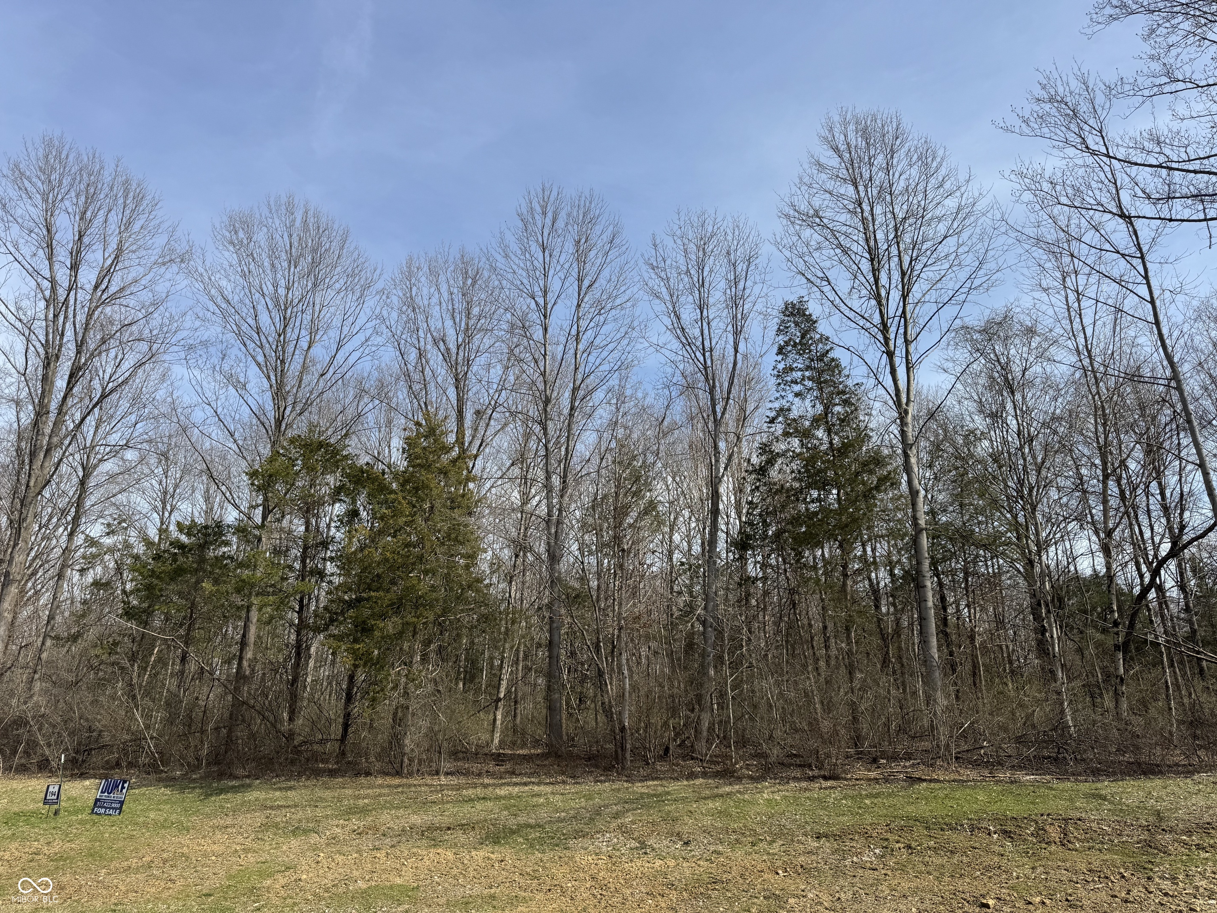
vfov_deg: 56.8
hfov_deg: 71.6
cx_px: 608
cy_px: 456
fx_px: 844
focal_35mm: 24
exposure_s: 1/4310
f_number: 1.78
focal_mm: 6.76
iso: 80
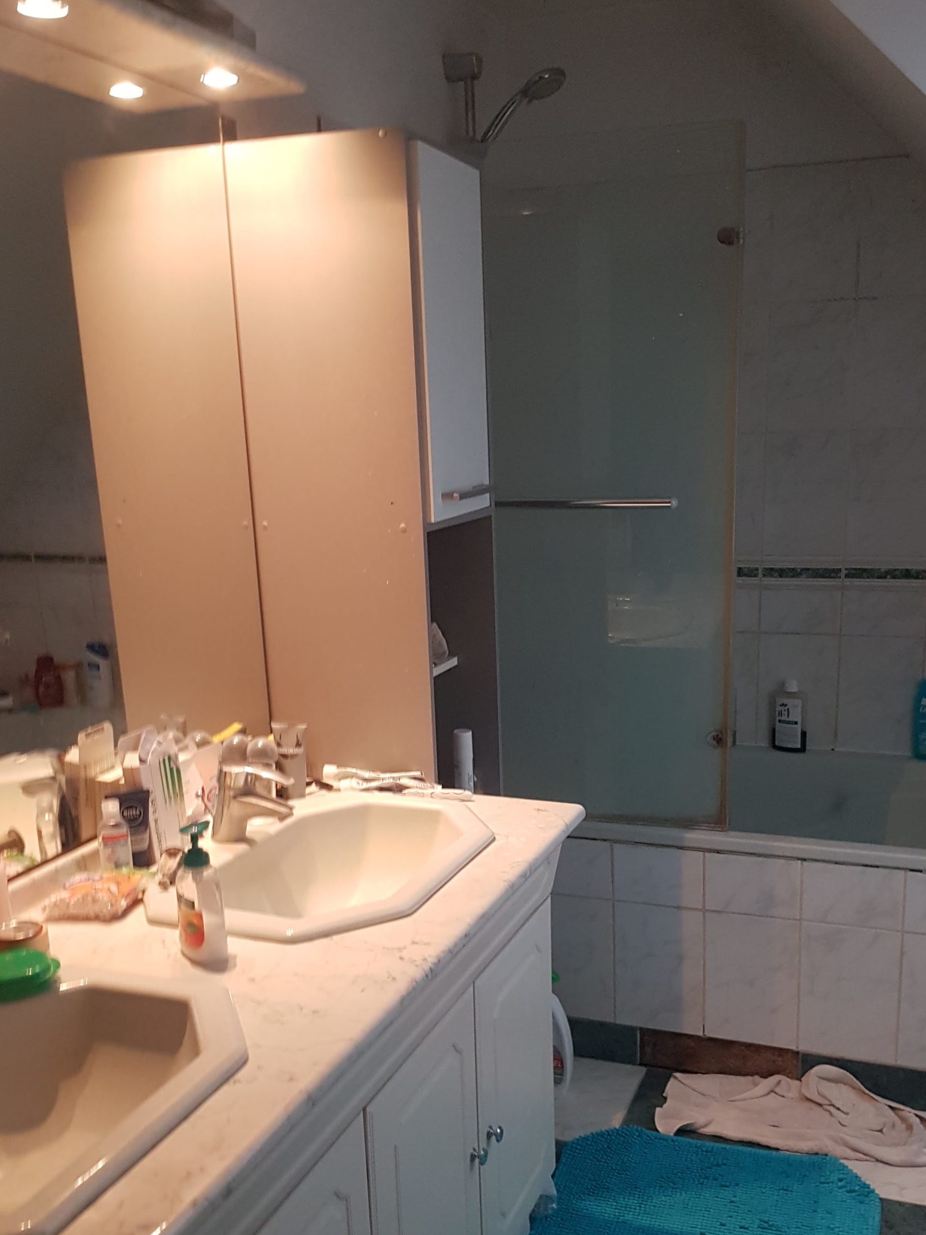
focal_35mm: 34
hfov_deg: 41.7
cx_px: 518
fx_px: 1213
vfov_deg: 53.7
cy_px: 714
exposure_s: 1/50
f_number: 1.7
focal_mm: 4.2
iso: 200
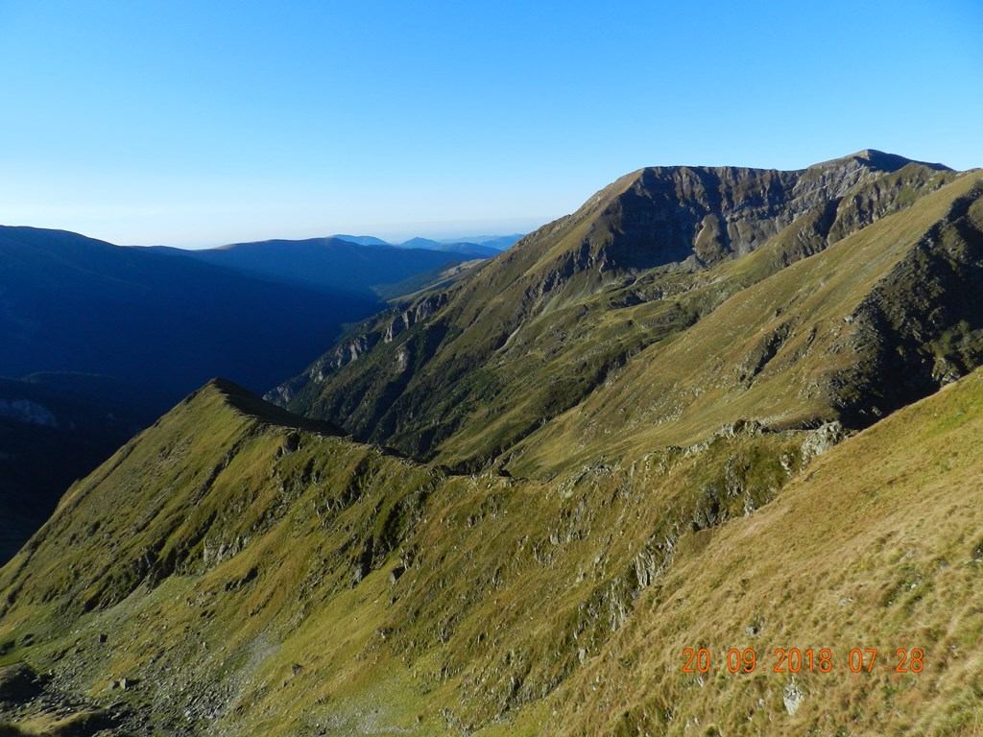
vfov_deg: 58.9
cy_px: 368
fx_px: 653
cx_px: 492
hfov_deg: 73.9
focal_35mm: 23
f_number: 4
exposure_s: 1/800
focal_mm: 4
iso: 160
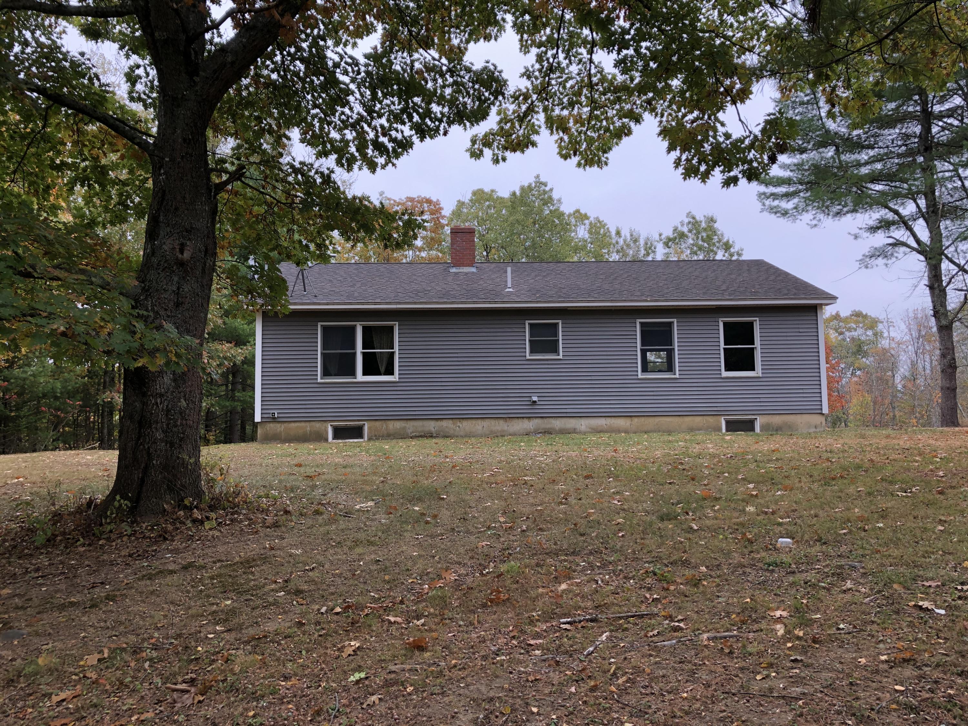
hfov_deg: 63.4
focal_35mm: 28
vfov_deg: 49.7
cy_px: 363
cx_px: 484
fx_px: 783
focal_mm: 3.99
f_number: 1.8
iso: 50
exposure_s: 1/120
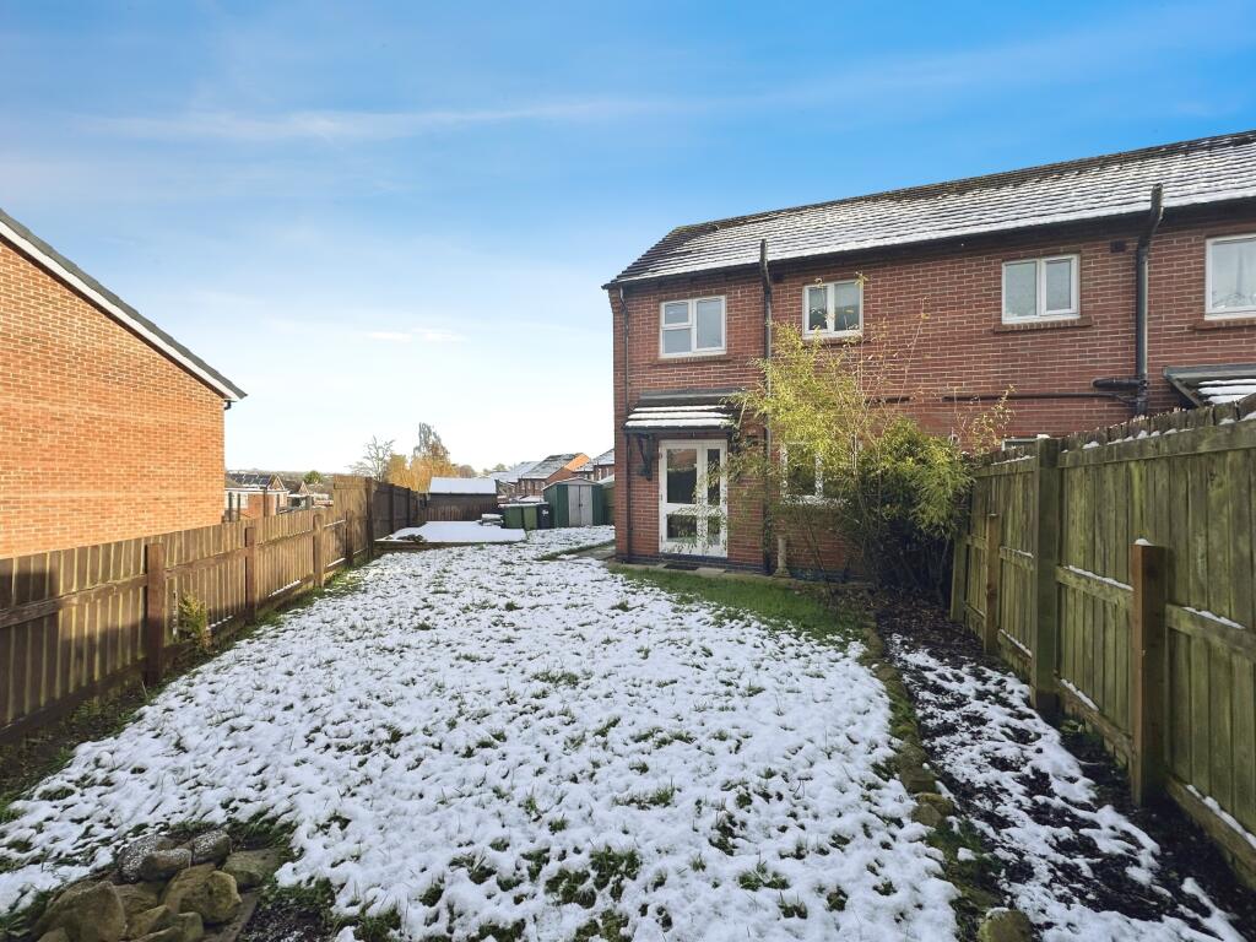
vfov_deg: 85.7
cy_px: 471
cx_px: 628
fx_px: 508
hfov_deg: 102.1
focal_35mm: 14
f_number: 2.2
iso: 40
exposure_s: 1/1135
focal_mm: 2.22
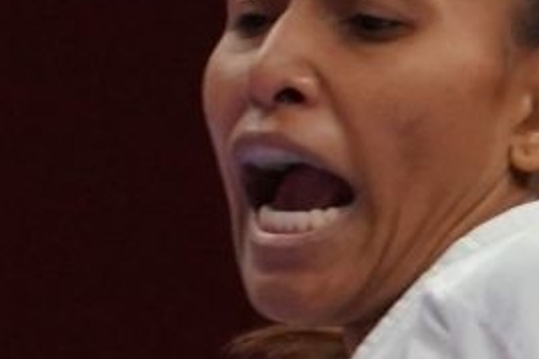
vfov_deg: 0.5
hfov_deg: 0.7
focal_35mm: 2835
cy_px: 795
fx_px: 42443
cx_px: -515
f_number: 4
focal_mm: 280
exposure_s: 1/1000
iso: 2500
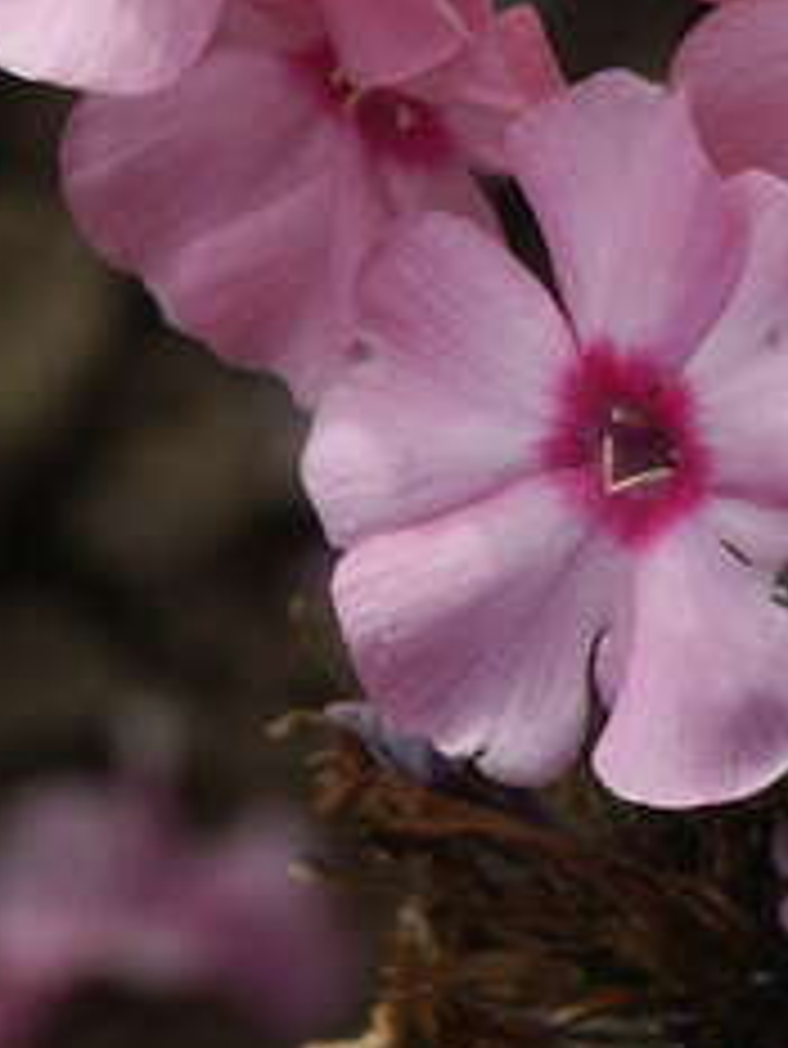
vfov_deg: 3.5
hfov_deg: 2.6
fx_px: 17285
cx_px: 910
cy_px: -304
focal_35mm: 570
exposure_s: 1/250
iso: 100
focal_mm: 50.48
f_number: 6.7
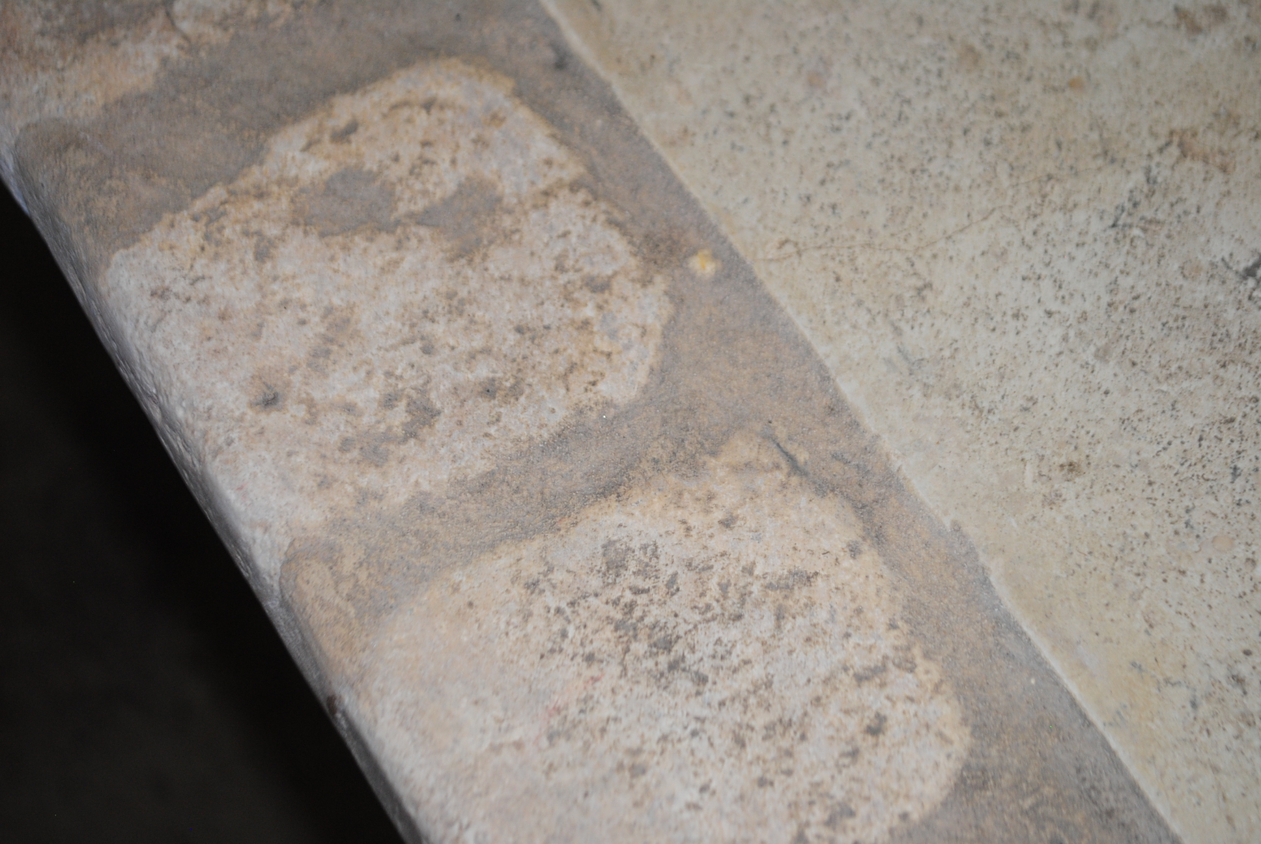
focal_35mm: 82
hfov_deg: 24.6
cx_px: 630
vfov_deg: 16.6
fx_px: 2893
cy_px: 422
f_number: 5.6
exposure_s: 1/25
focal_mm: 55
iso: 400
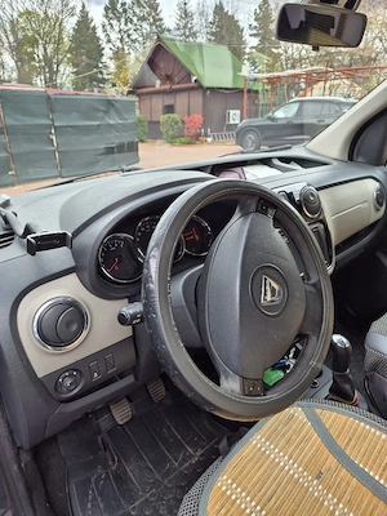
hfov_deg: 58.9
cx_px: 194
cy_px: 258
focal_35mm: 23
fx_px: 343
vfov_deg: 73.9
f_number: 1.8
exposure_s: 1/294
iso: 25
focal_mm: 5.4
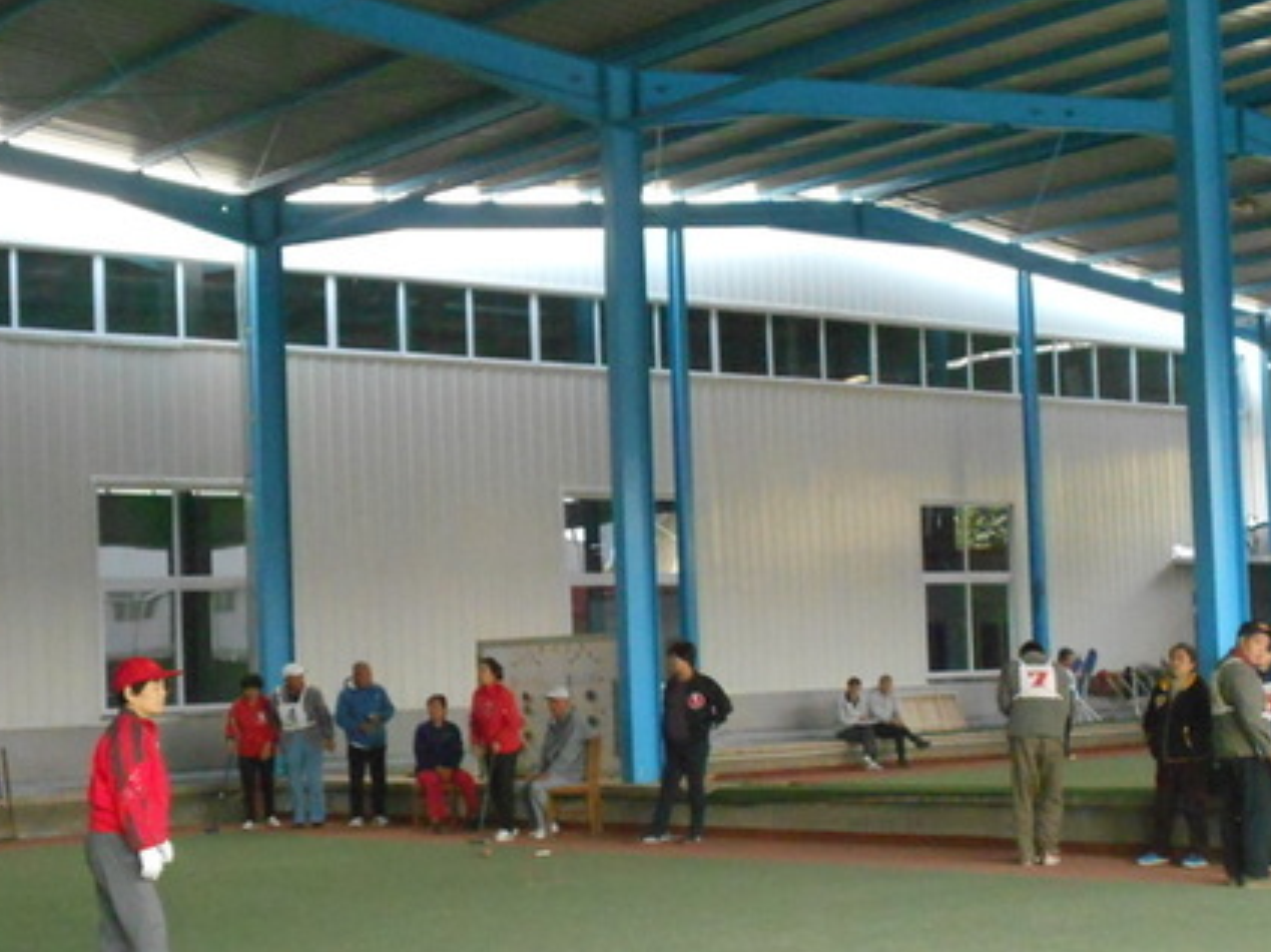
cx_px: 664
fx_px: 2239
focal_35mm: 61
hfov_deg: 31.7
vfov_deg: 23.9
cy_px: 598
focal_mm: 7.7
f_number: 4.2
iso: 800
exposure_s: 1/250
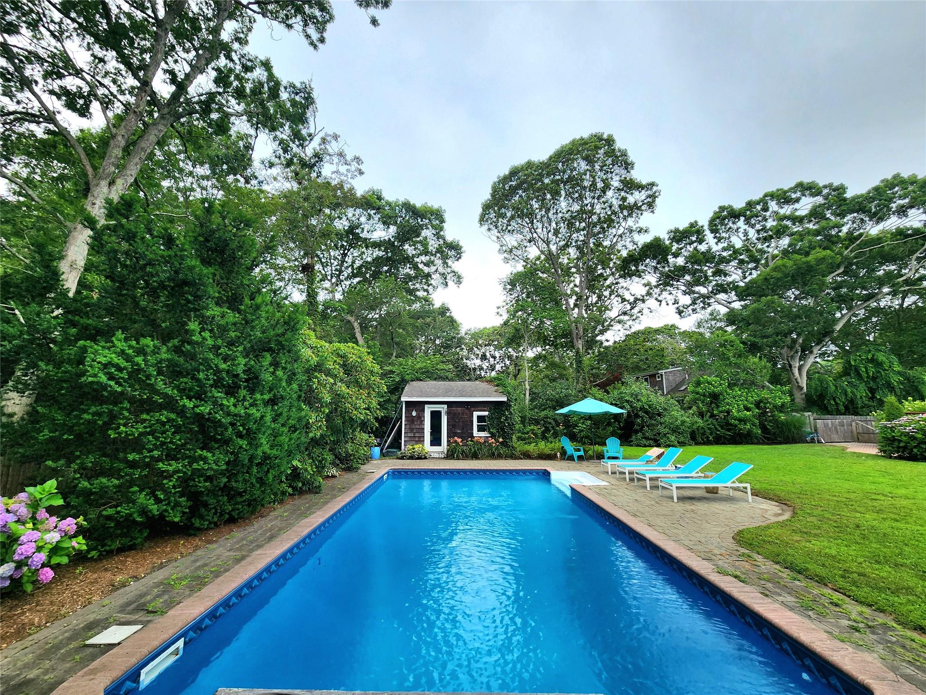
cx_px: 463
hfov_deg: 106.2
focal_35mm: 13
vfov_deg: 89.9
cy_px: 348
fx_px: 348
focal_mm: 2.2
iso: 50
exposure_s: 1/1250
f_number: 2.2
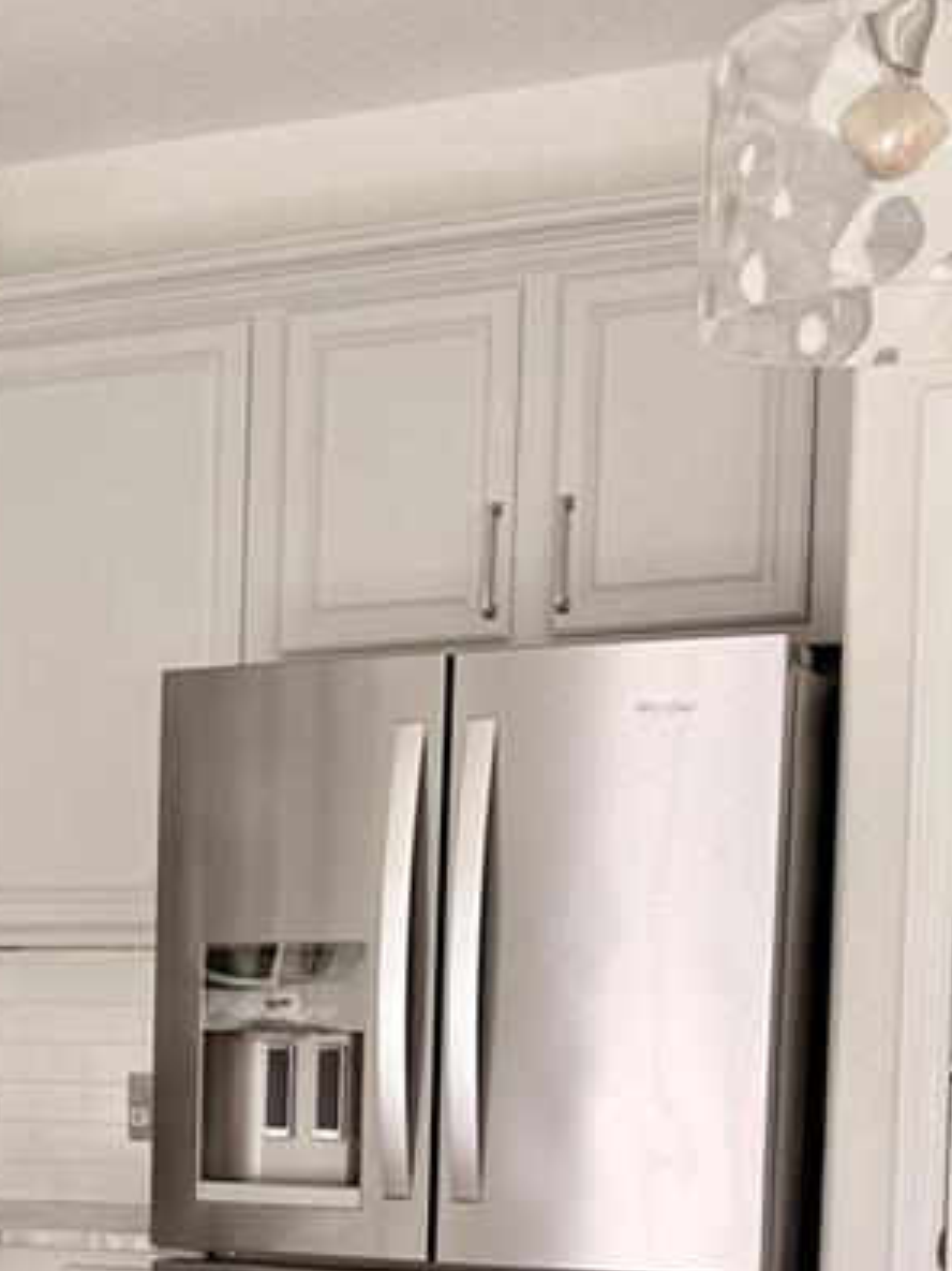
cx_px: -93
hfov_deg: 19.3
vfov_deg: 25.5
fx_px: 2678
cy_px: 1226
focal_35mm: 73
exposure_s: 1/121
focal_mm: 6.76
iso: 64
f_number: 1.78
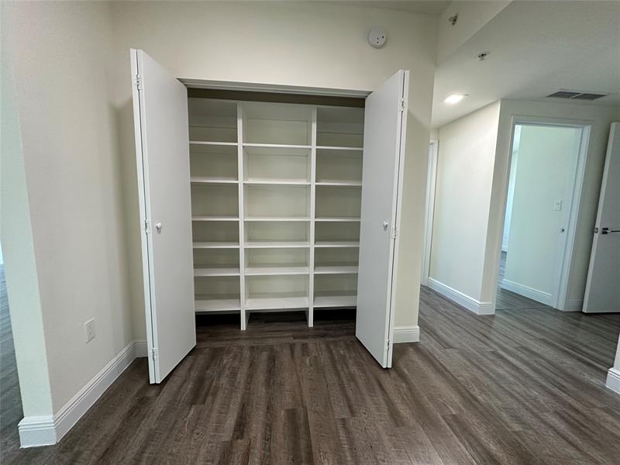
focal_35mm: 14
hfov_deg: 102.1
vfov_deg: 85.7
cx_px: 310
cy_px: 232
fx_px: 251
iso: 250
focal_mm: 2.22
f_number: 2.2
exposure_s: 1/120
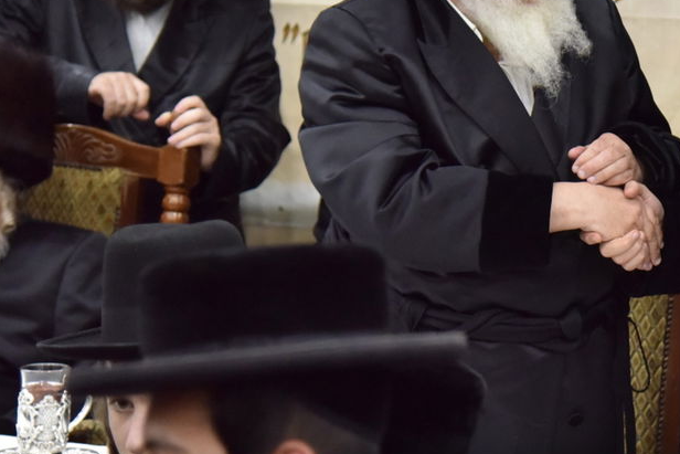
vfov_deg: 9.1
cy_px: 57
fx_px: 2834
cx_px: 628
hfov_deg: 13.5
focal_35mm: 150
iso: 2000
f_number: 4
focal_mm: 66
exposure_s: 1/200
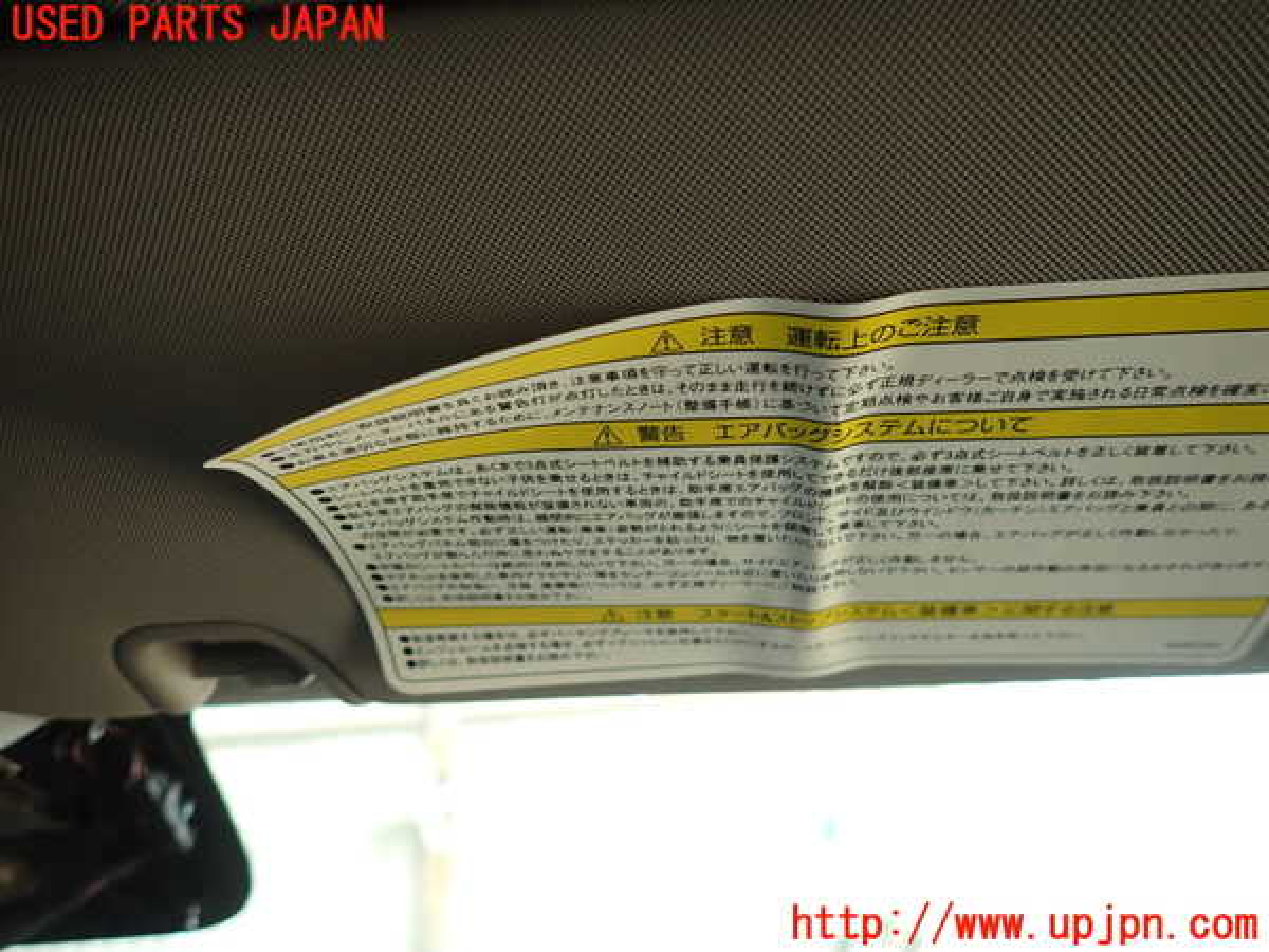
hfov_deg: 69.4
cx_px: 634
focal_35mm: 25
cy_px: 476
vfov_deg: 54.9
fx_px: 916
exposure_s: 1/40
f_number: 2
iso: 200
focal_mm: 4.5
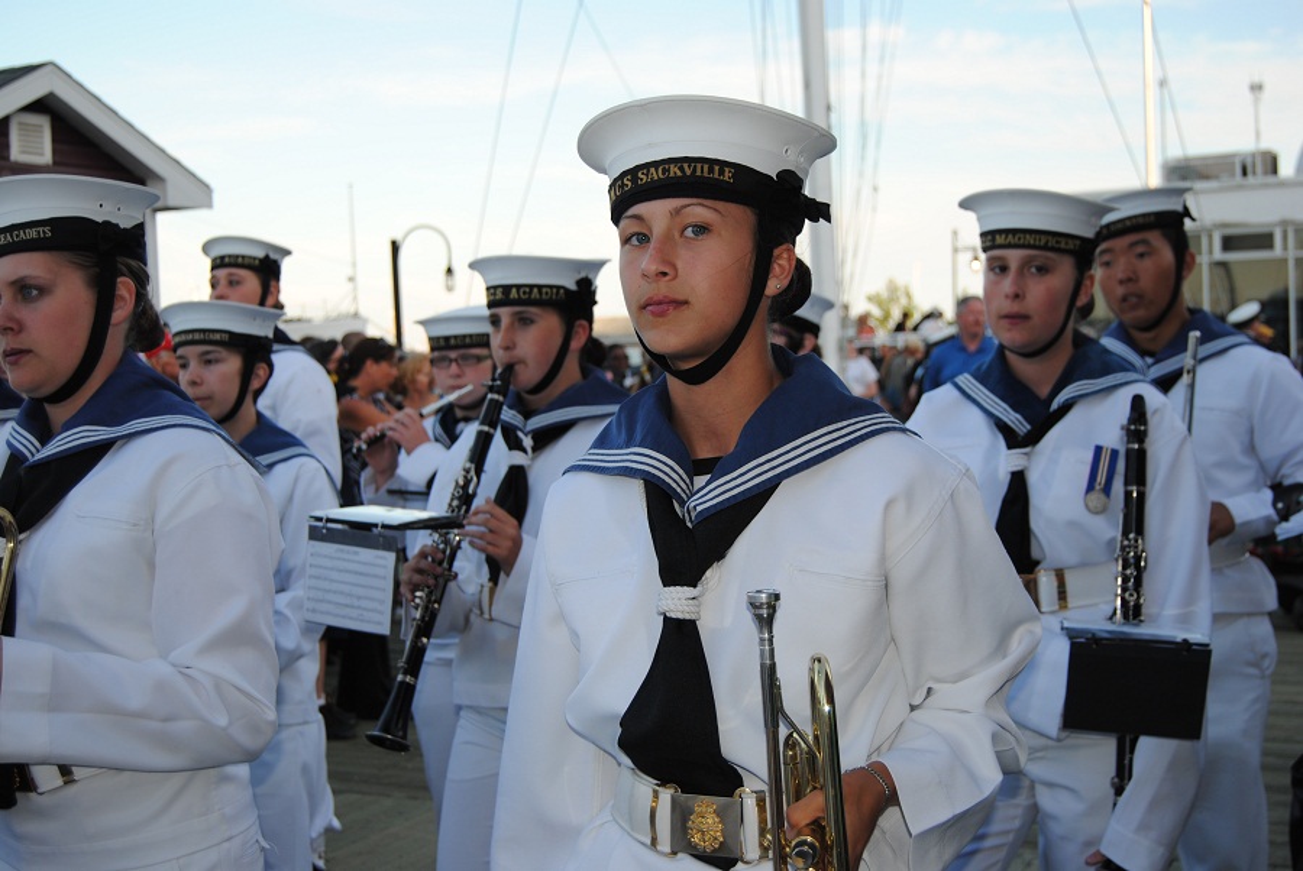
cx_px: 652
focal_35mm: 48
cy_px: 436
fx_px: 1739
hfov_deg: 41.1
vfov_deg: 28.1
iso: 100
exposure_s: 1/200
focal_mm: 32
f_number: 4.5
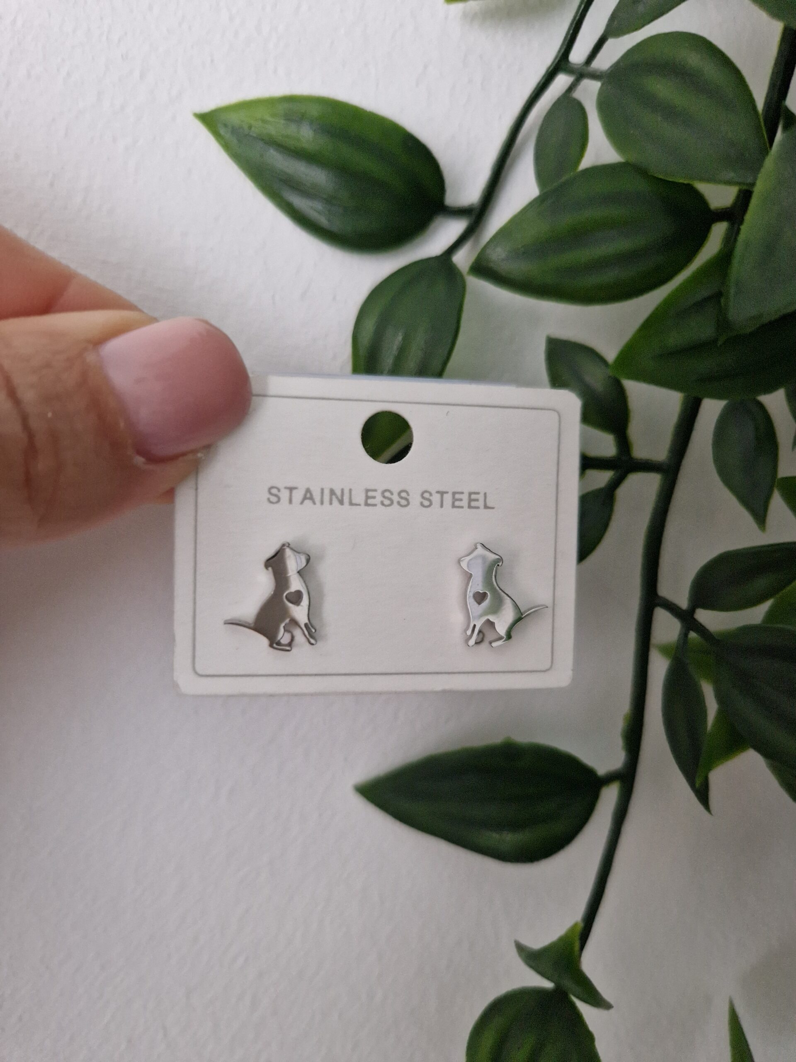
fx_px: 705
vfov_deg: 73.9
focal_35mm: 23
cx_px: 398
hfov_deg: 58.9
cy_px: 531
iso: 100
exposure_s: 1/100
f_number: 1.8
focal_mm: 5.4
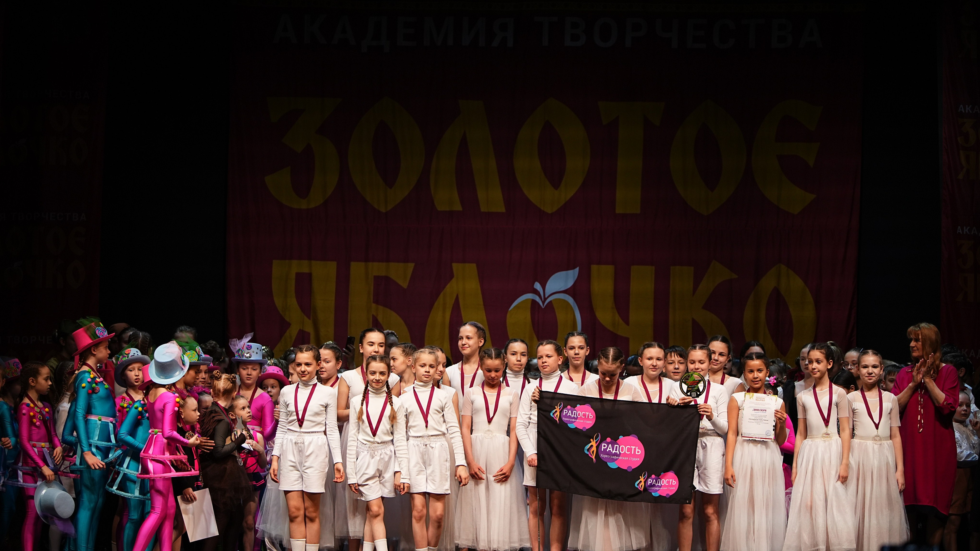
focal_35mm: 100
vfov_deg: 12.1
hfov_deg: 21.4
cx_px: 488
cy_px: 264
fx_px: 2598
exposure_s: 1/400
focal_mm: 95
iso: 1000
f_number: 3.2
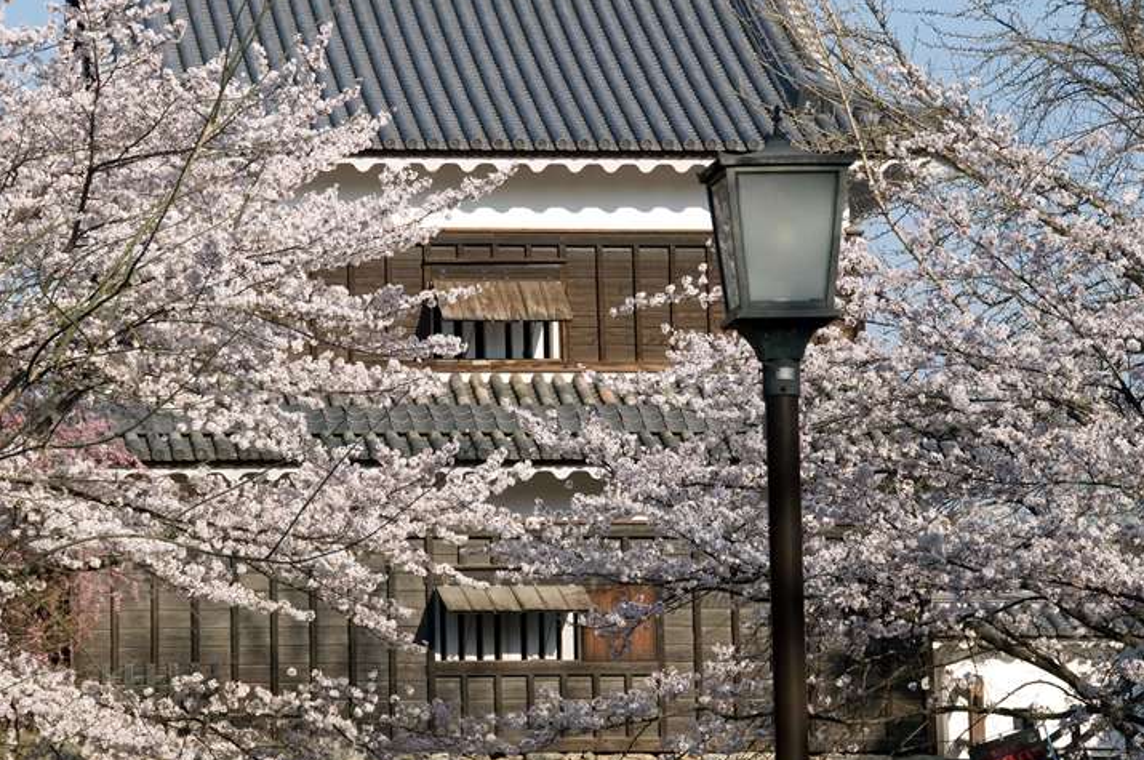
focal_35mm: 453
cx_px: 509
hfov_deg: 4.6
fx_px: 14379
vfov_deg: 3.0
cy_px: 386
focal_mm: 270
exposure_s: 1/400
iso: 200
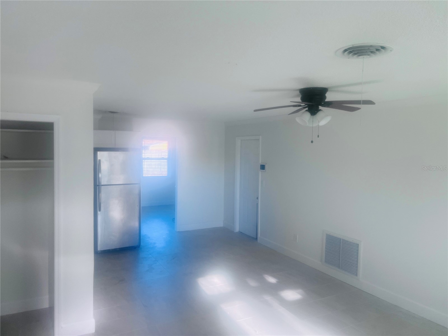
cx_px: 224
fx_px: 336
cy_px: 168
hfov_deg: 67.3
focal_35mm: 26
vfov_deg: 53.1
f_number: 1.5
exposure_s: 1/159
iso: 64
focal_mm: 5.7
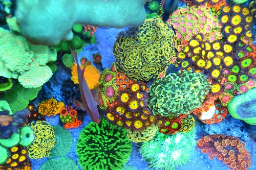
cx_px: 128
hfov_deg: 57.2
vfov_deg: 39.9
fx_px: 235
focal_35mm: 33
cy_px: 85
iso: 1600
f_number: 4
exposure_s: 1/80
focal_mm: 22
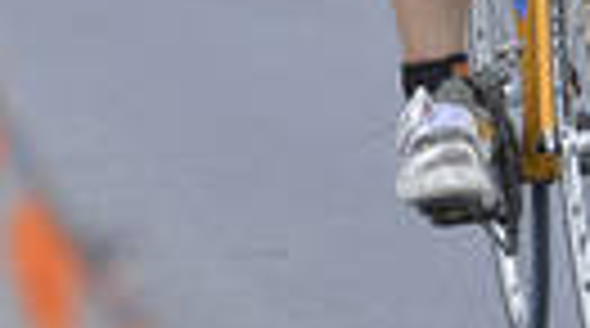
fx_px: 16031
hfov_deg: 2.1
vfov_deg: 1.2
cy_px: -470
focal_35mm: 1027
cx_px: 288
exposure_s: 1/2500
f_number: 4
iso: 400
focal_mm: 200
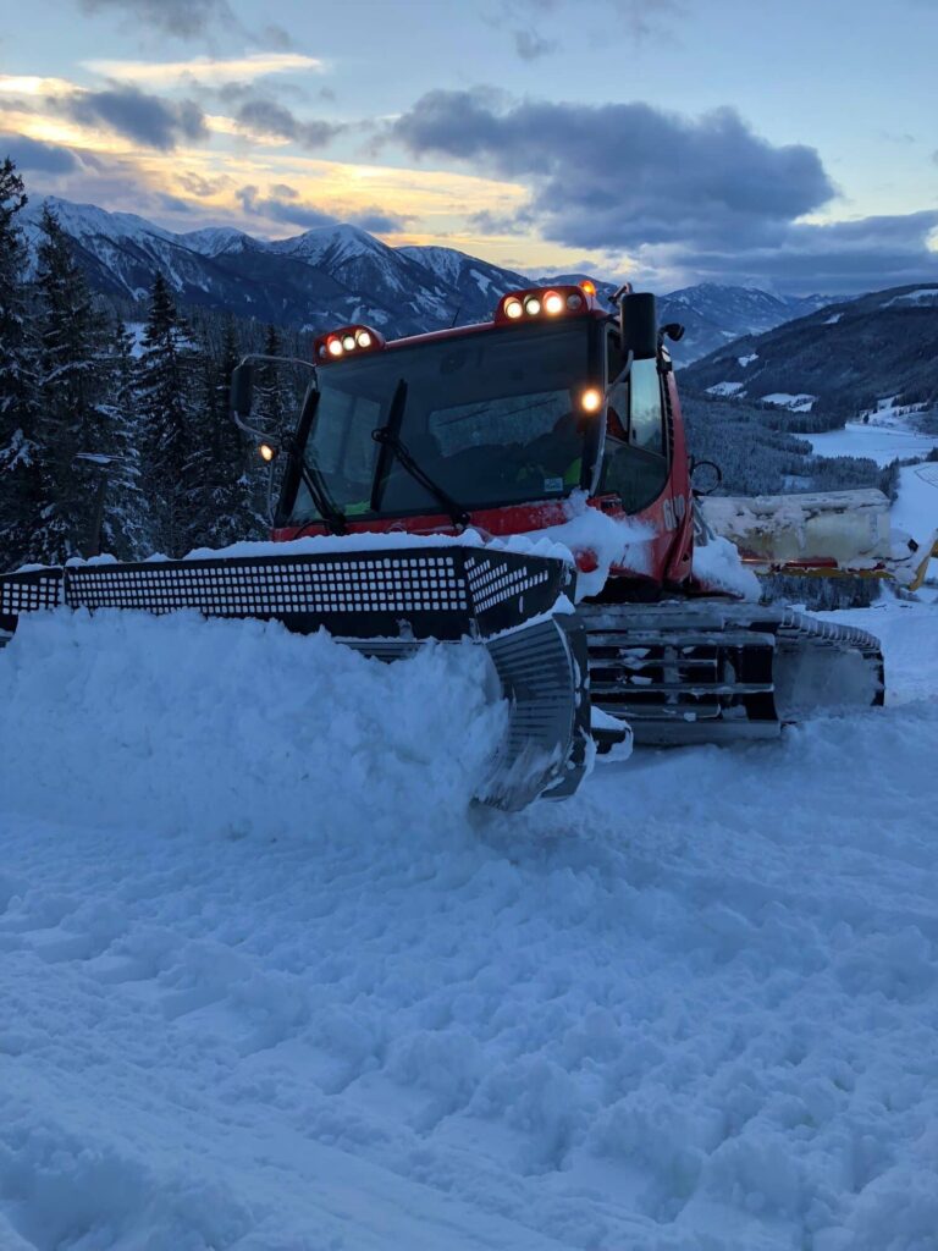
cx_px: 469
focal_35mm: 28
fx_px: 1012
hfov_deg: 49.7
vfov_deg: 63.4
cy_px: 626
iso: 20
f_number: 1.8
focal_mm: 3.99
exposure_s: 1/330
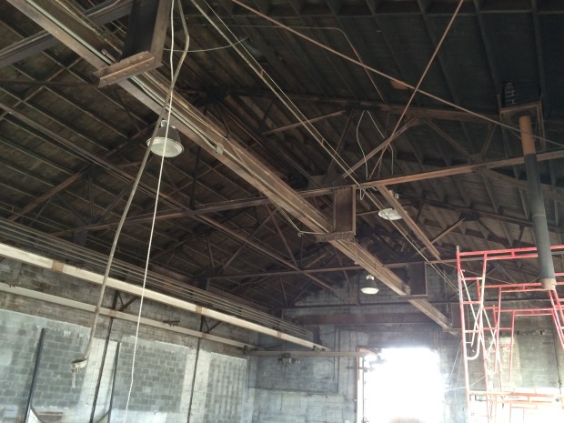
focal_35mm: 29
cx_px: 282
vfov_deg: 48.2
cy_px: 212
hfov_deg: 61.7
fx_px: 472
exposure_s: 1/30
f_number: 2.2
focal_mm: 4.15
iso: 100
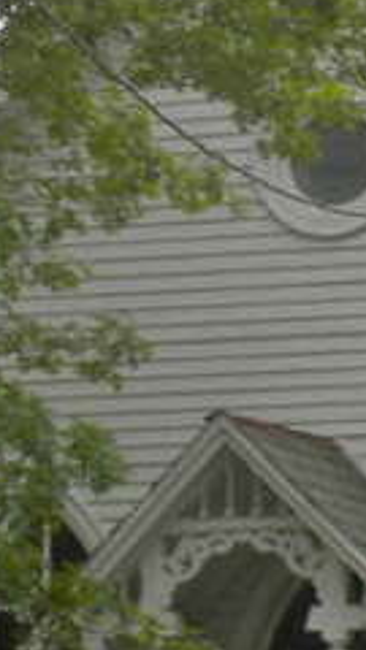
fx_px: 4520
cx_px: 214
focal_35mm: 262
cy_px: 92
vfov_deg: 8.2
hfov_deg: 4.6
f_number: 5
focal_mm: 12.7
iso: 78
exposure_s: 1/71
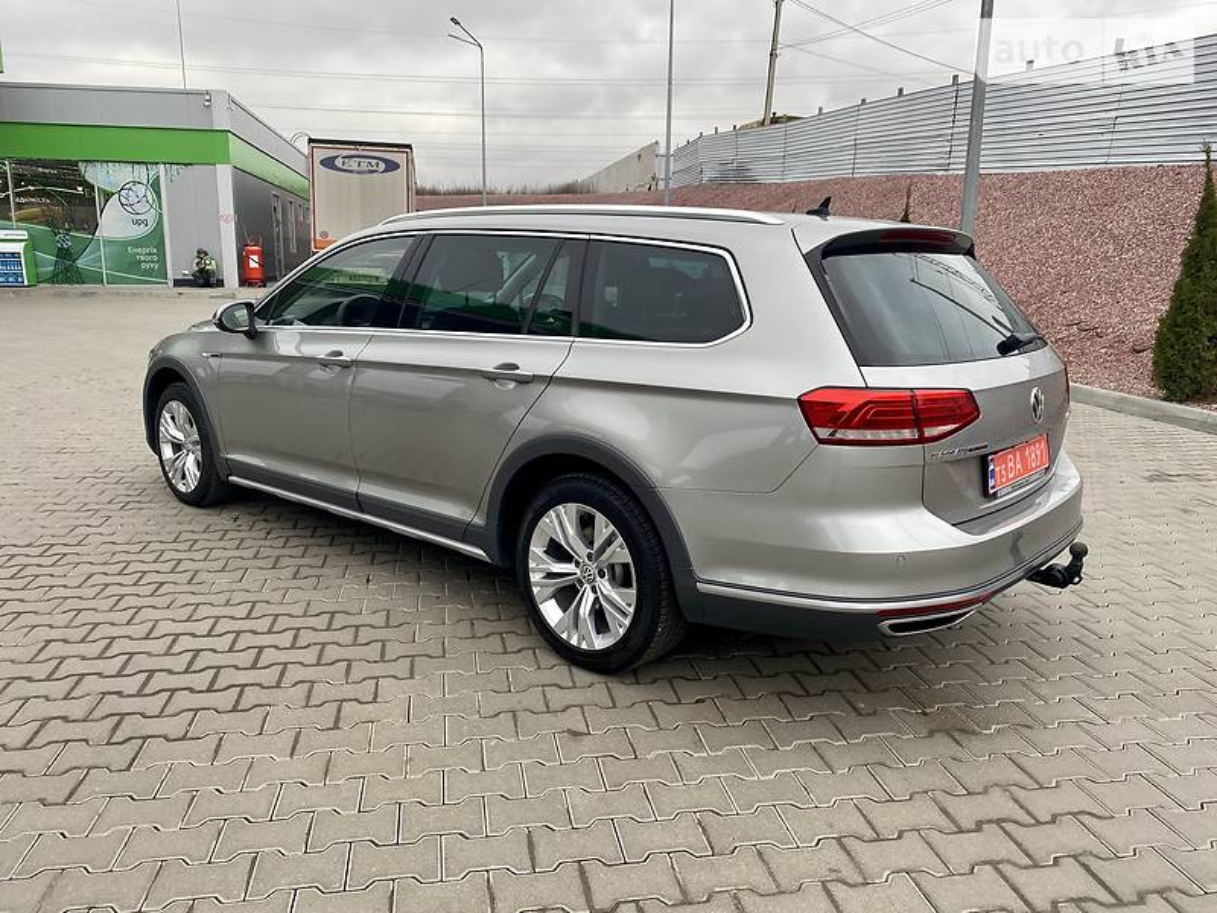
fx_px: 914
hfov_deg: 67.3
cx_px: 608
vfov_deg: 53.1
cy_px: 456
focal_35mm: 26
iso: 32
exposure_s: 1/192
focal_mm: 4.2
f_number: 1.8
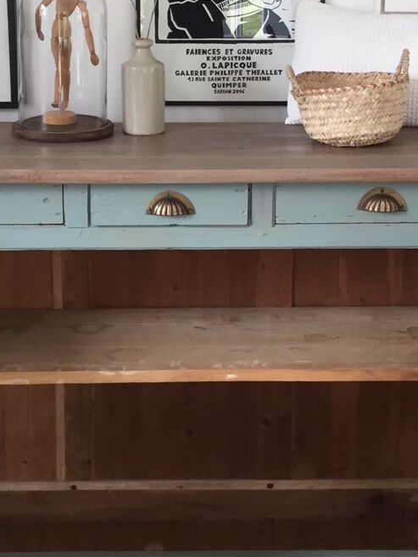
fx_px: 1239
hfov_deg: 19.1
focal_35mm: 77
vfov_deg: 25.1
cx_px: 214
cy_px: 152
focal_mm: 3.3
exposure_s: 1/33
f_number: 2.4
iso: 32
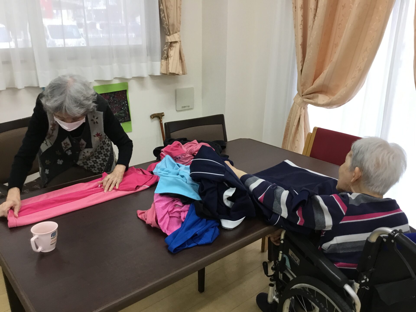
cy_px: 156
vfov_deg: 45.4
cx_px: 208
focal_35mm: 31
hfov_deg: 58.4
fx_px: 373
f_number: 2.4
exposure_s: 1/30
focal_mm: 3.3
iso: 32
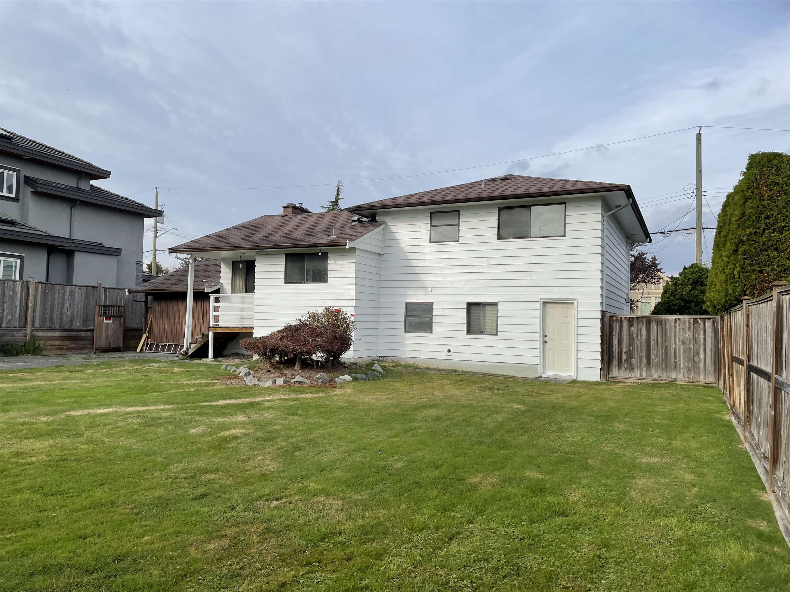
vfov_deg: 53.1
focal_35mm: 26
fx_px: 593
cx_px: 395
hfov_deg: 67.3
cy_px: 296
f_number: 1.6
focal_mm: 4.2
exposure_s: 1/2681
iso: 32
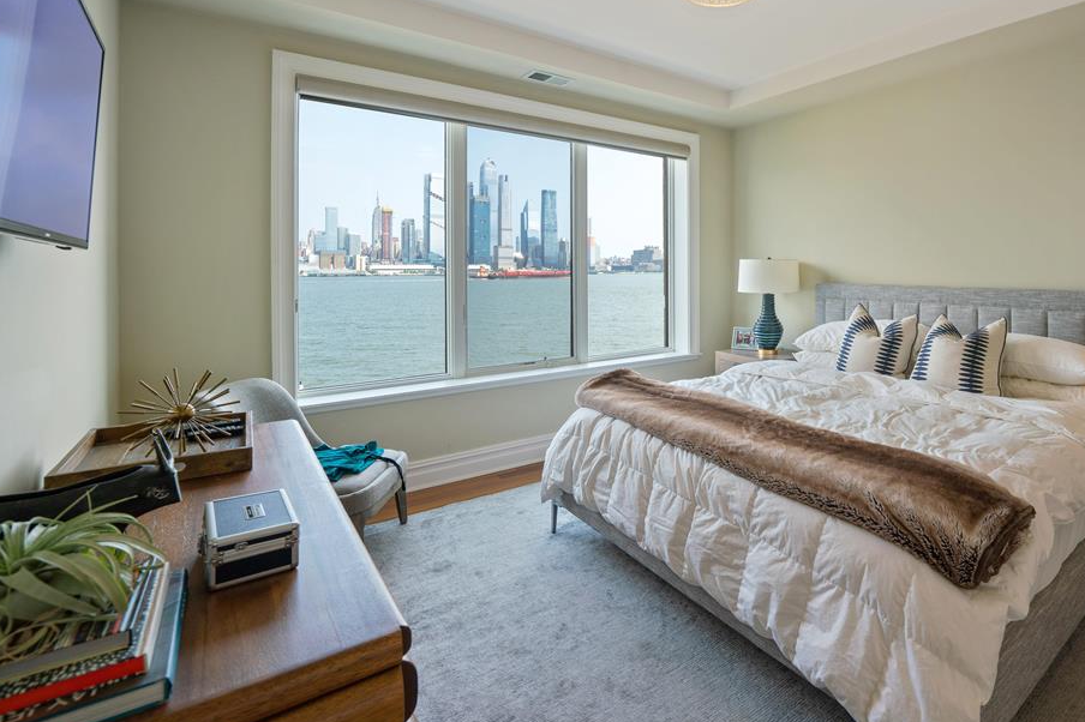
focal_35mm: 17
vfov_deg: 70.0
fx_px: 512
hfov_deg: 89.7
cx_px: 730
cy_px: 308
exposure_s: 1/50
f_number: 5
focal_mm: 12
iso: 125
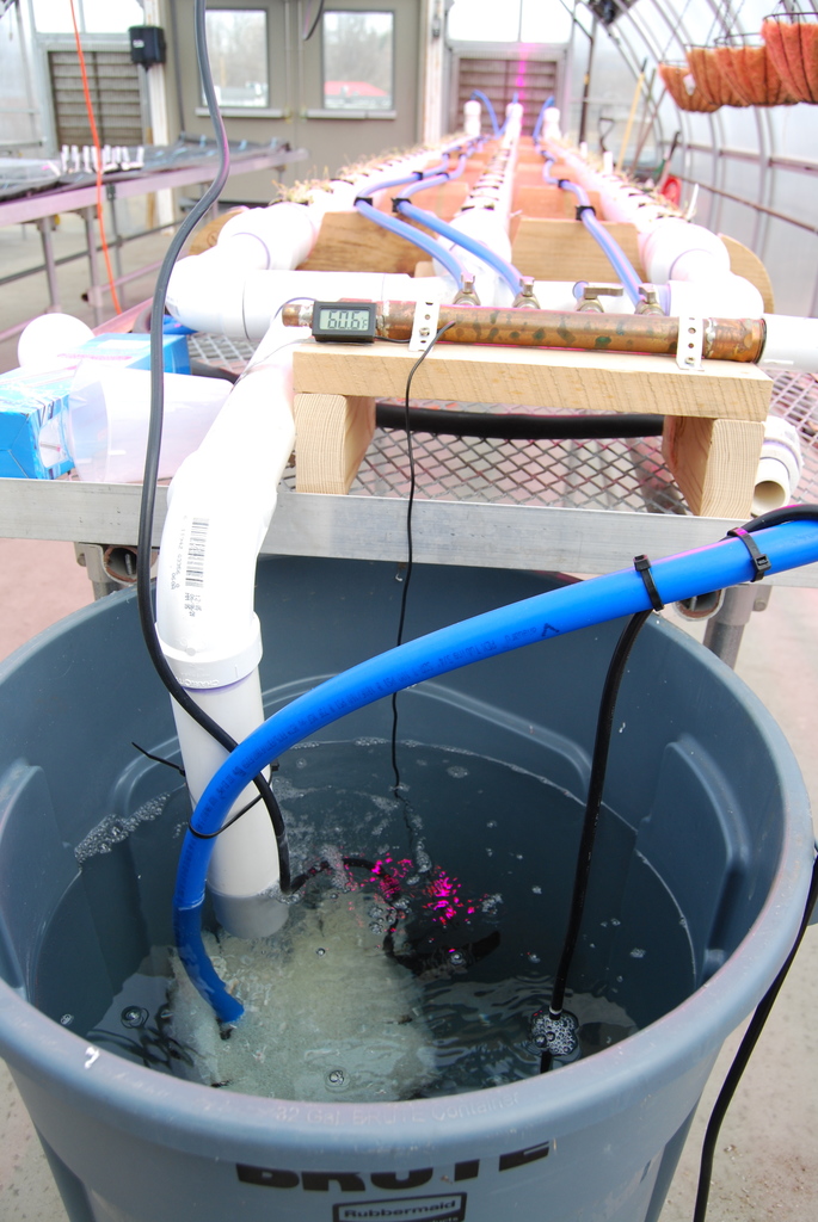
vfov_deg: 67.3
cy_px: 611
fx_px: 918
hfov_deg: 48.0
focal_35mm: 27
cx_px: 409
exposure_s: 1/125
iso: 200
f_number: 5.6
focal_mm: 18
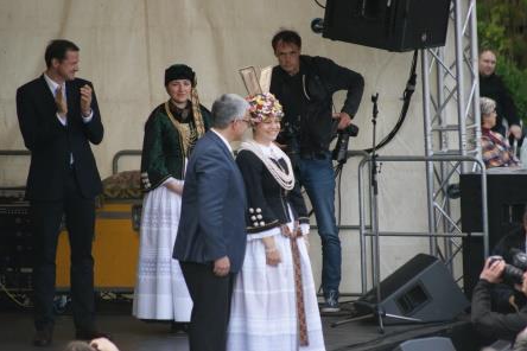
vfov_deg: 3.0
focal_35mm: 454
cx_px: 262
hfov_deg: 4.5
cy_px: 176
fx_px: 6646
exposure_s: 1/500
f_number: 5.6
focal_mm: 300
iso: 320
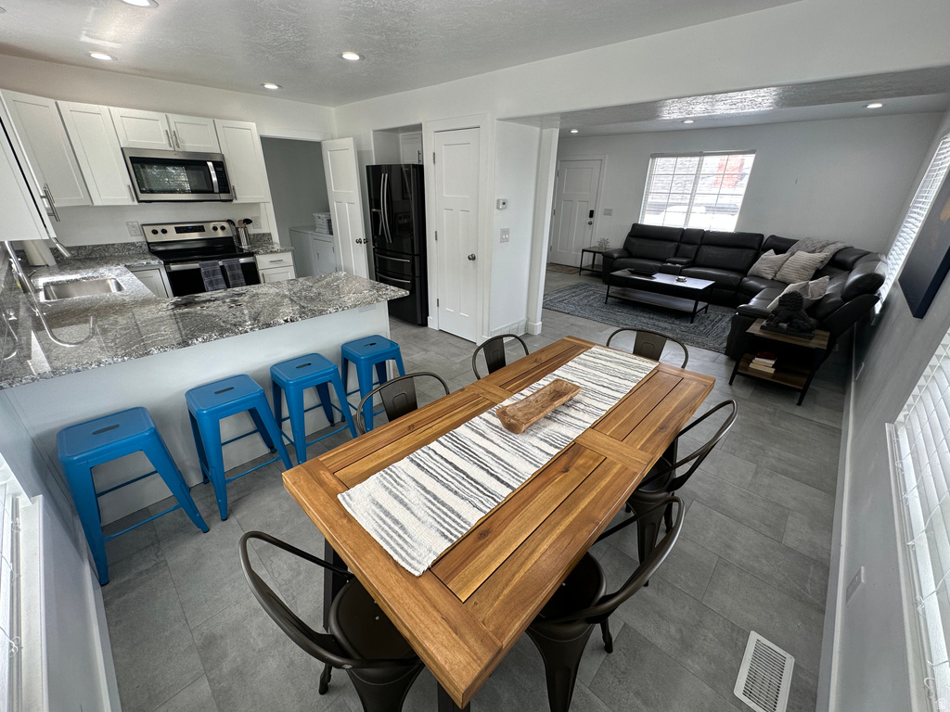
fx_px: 384
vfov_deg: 85.7
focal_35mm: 14
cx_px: 475
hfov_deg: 102.1
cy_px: 356
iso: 80
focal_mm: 2.22
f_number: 2.2
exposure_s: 1/120
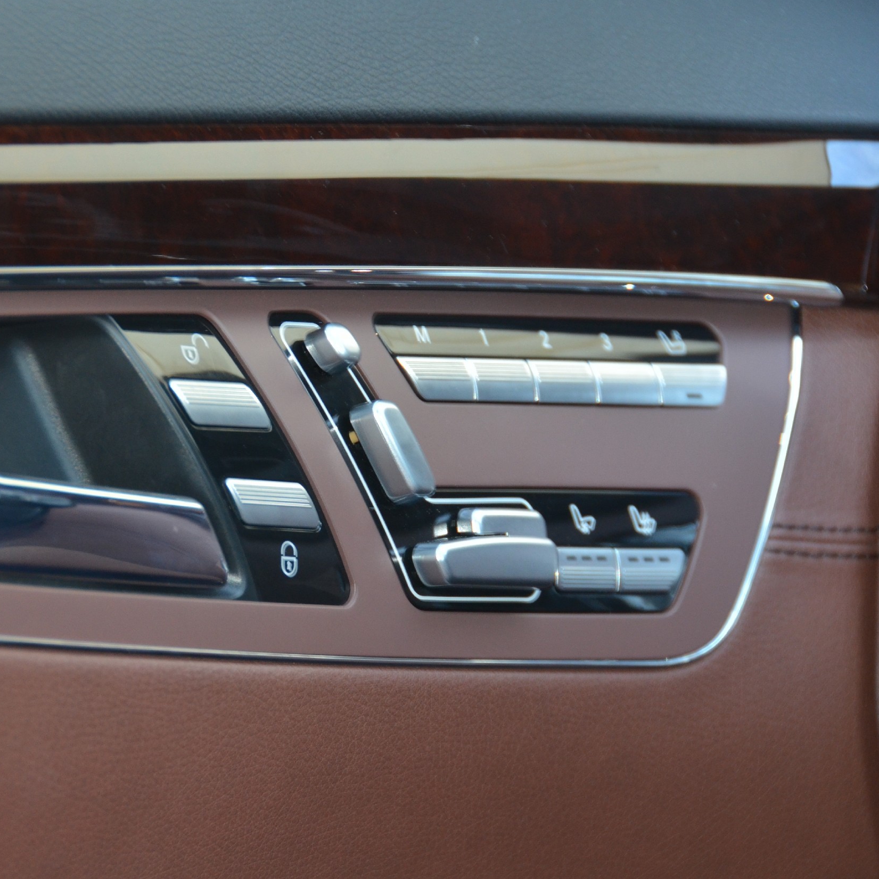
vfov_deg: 6.1
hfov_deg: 6.1
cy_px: 439
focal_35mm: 289
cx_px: 328
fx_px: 8303
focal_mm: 150
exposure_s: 1/60
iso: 800
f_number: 5.6
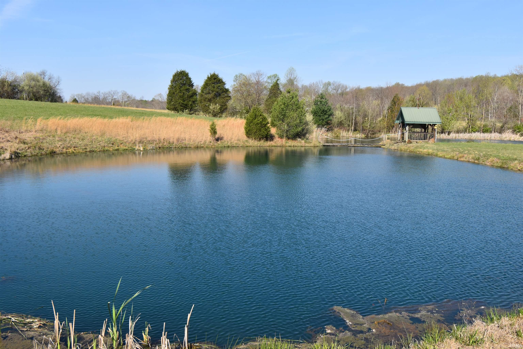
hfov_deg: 61.9
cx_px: 262
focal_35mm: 30
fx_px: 436
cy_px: 174
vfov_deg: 43.6
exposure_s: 1/320
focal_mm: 20
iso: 200
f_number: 9
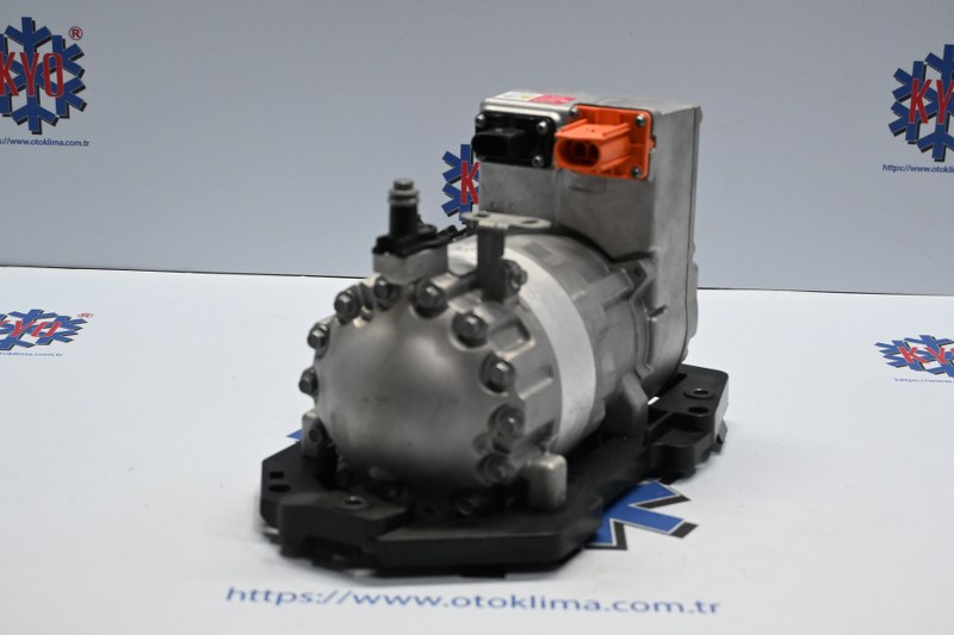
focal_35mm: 62
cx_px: 477
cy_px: 318
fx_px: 1629
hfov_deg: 32.6
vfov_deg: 22.1
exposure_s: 1/125
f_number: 5.6
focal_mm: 41
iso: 1800
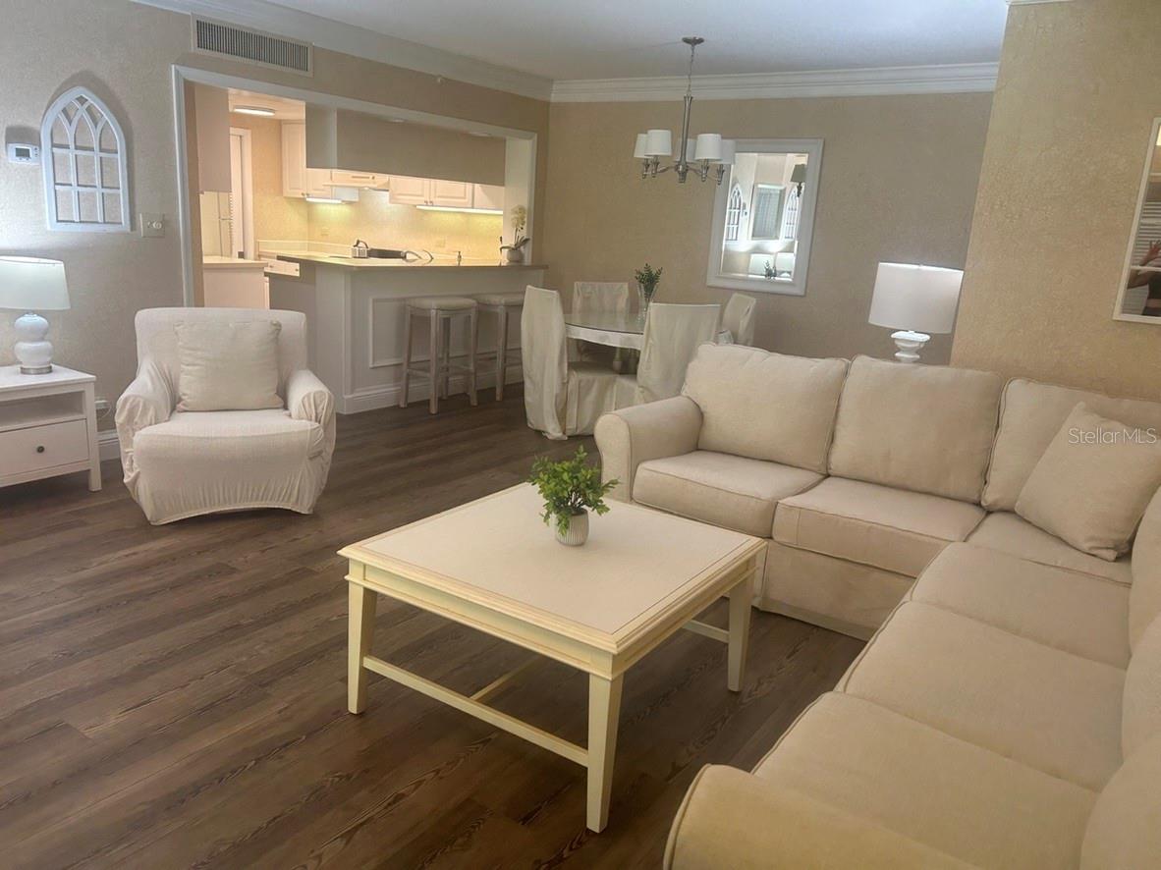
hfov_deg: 67.3
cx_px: 580
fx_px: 872
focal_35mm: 26
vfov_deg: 53.0
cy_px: 435
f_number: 1.5
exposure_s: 1/120
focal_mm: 5.7
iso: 125
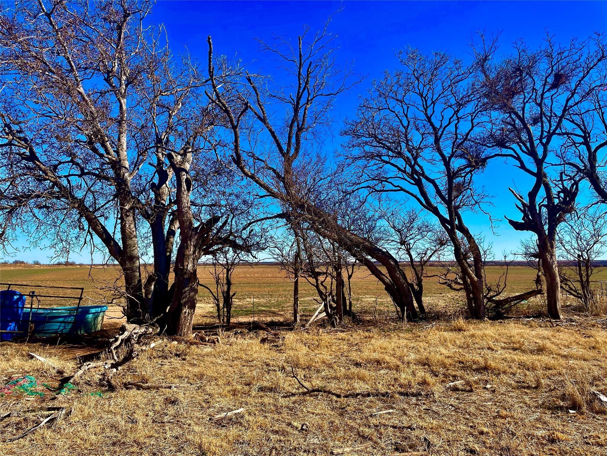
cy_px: 228
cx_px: 304
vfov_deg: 53.1
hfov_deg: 67.3
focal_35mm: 26
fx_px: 456
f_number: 1.6
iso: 32
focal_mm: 4.2
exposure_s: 1/3125
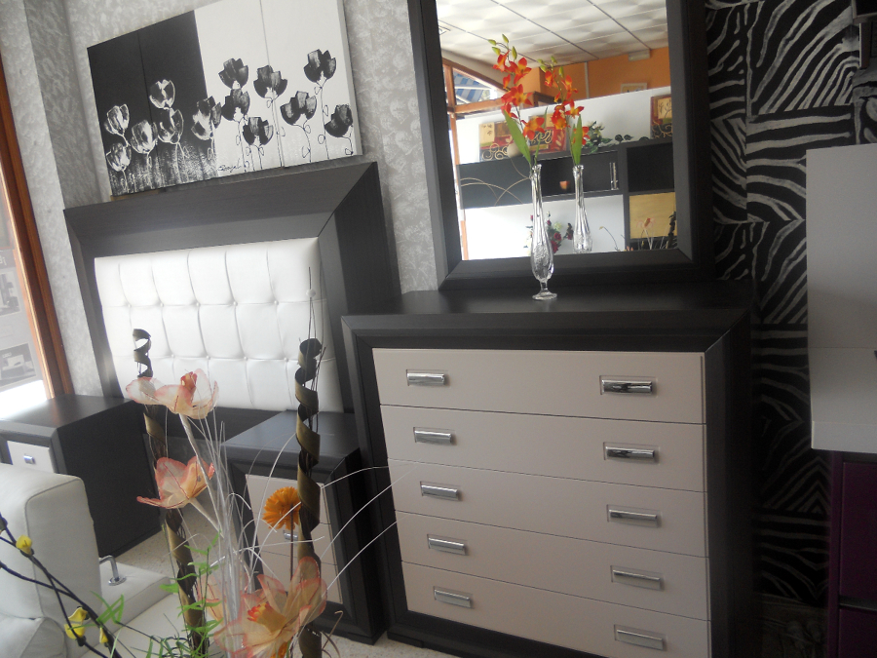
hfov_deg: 65.3
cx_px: 438
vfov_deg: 51.4
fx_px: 684
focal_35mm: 27
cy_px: 329
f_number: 3.2
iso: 80
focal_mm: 4.9
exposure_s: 1/80
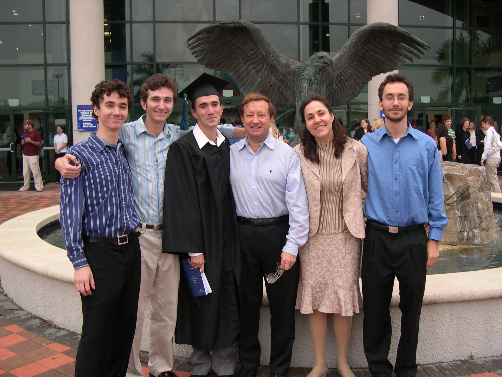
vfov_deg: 37.7
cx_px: 251
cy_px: 188
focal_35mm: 38
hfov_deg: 49.0
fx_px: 551
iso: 100
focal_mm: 8
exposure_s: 1/232
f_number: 2.8
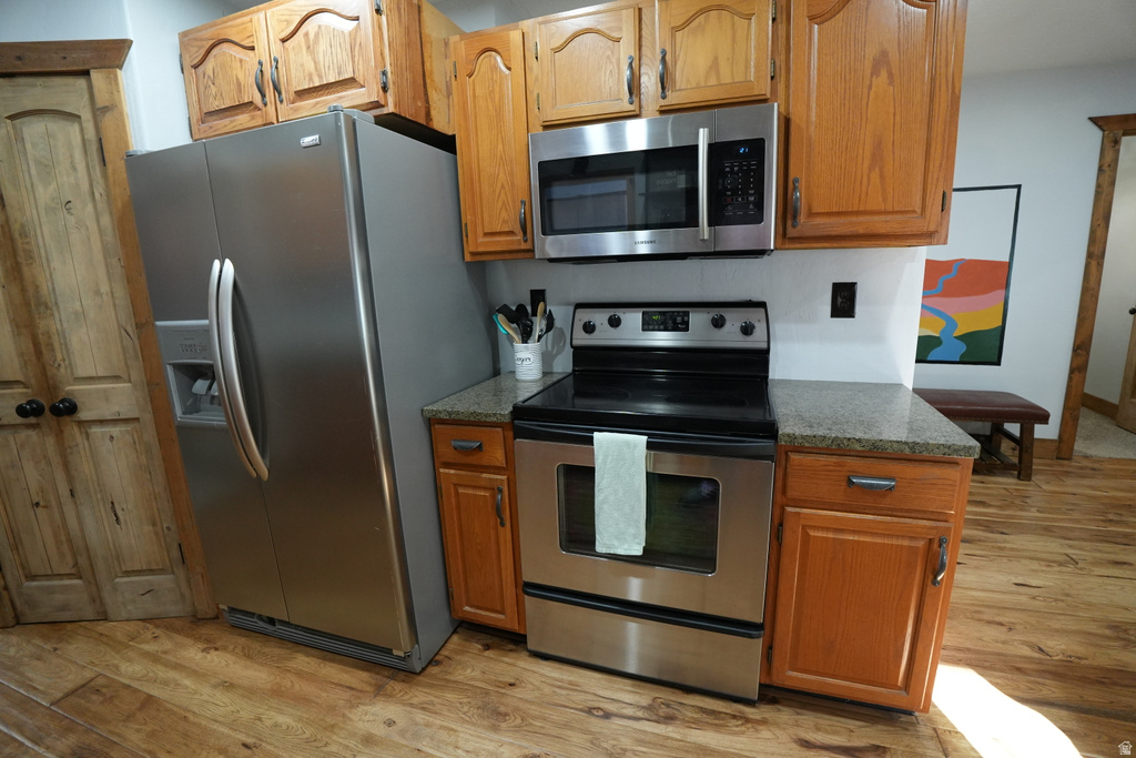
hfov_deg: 100.4
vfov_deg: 77.3
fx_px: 473
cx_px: 568
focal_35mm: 15
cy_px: 379
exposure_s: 1/160
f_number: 3.2
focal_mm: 10
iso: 1600
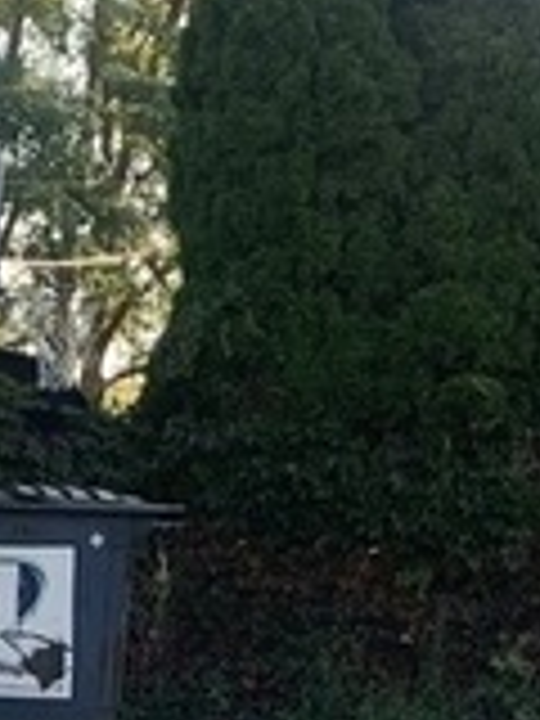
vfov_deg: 10.1
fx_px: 3661
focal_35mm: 176
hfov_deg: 8.4
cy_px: 1570
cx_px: 68
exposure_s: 1/157
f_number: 1.8
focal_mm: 4.25
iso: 25
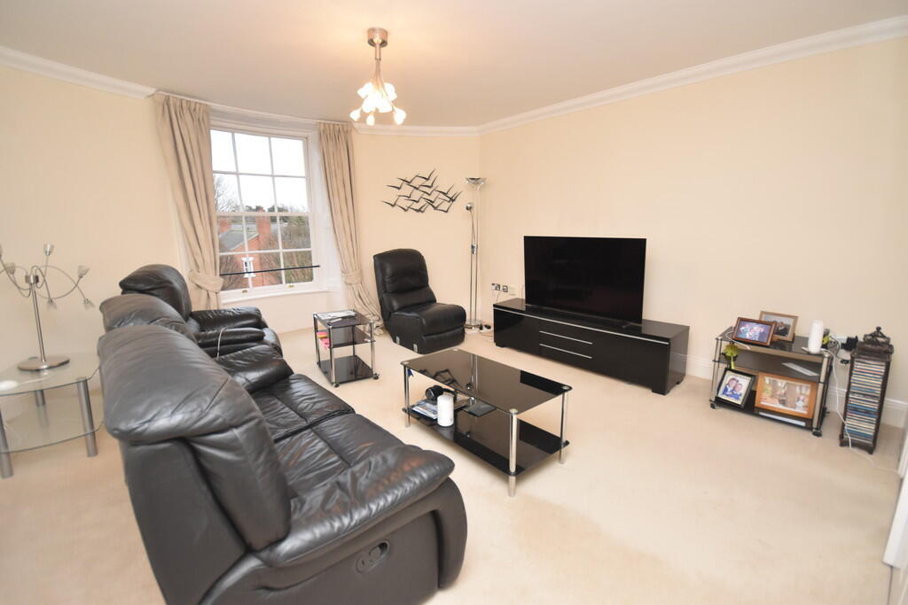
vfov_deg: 77.3
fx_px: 378
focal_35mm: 15
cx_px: 454
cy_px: 302
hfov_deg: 100.4
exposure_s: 1/125
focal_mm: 10
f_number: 4
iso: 1250
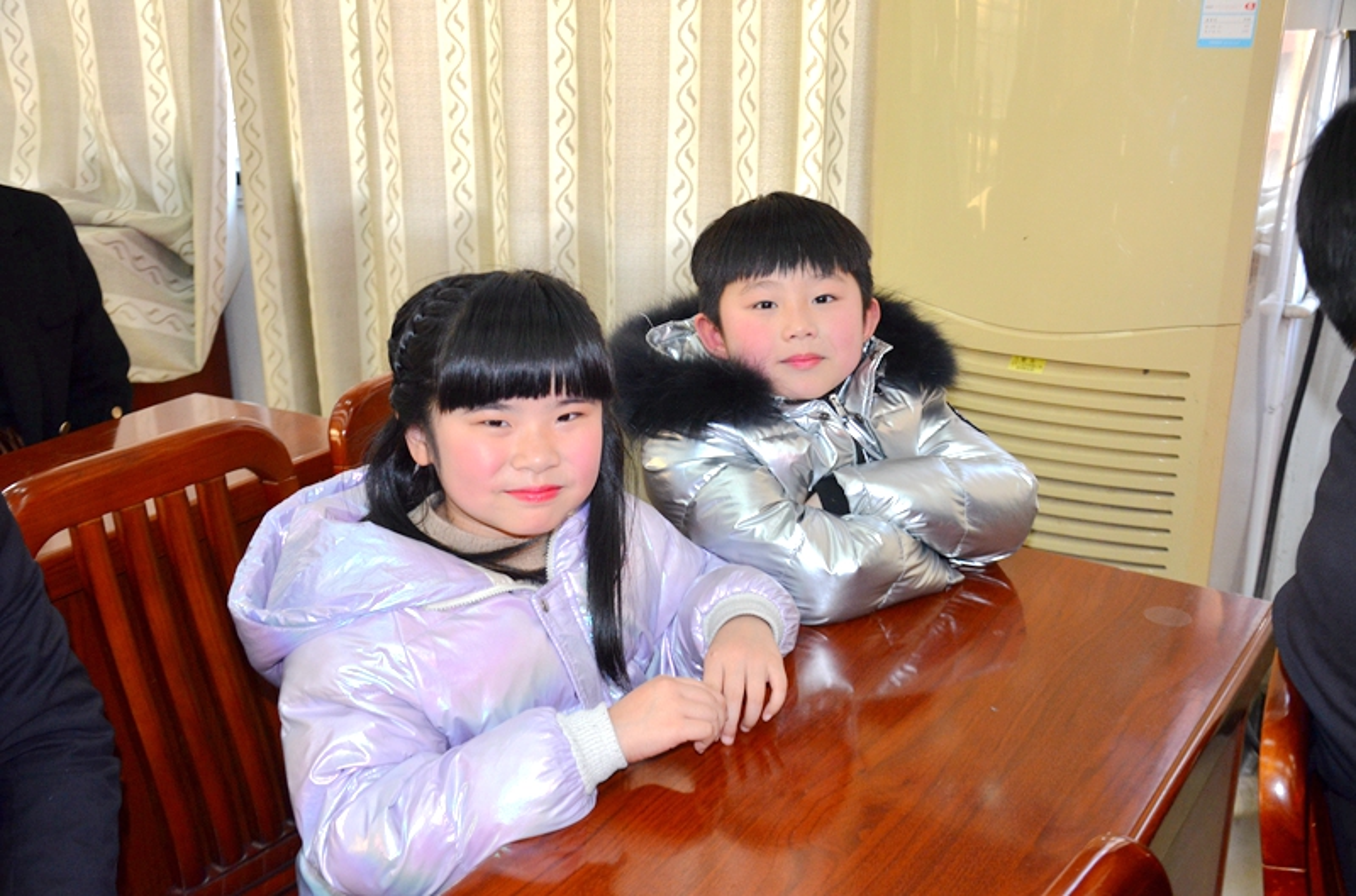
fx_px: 1465
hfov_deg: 49.7
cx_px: 678
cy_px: 448
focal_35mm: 39
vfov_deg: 34.0
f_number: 4
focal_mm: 26
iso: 800
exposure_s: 1/60
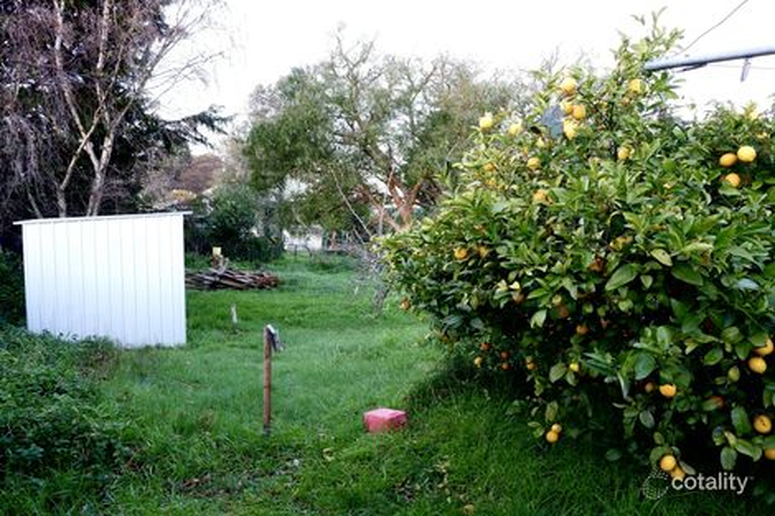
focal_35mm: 23
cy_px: 258
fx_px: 495
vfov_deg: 55.1
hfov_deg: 76.1
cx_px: 388
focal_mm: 15
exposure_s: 1/25
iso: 200
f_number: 5.6
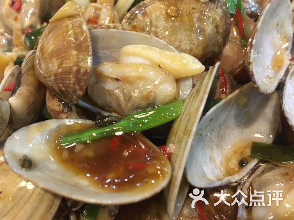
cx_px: 147
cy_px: 110
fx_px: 246
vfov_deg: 48.2
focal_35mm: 29
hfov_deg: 61.7
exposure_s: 1/17
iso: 250
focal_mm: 4.15
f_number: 2.2
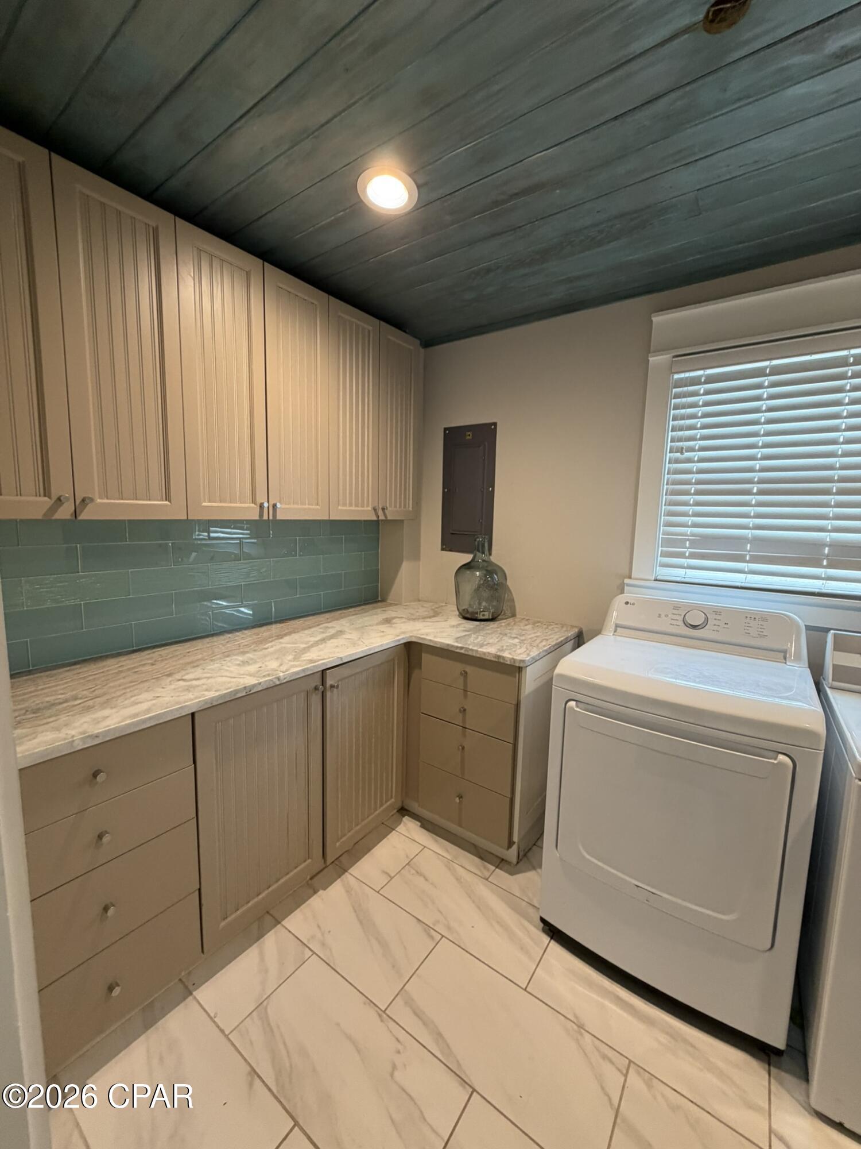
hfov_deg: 85.7
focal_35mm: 14
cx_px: 430
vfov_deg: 102.1
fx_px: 464
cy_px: 574
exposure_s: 1/60
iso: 250
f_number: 2.2
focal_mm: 2.22
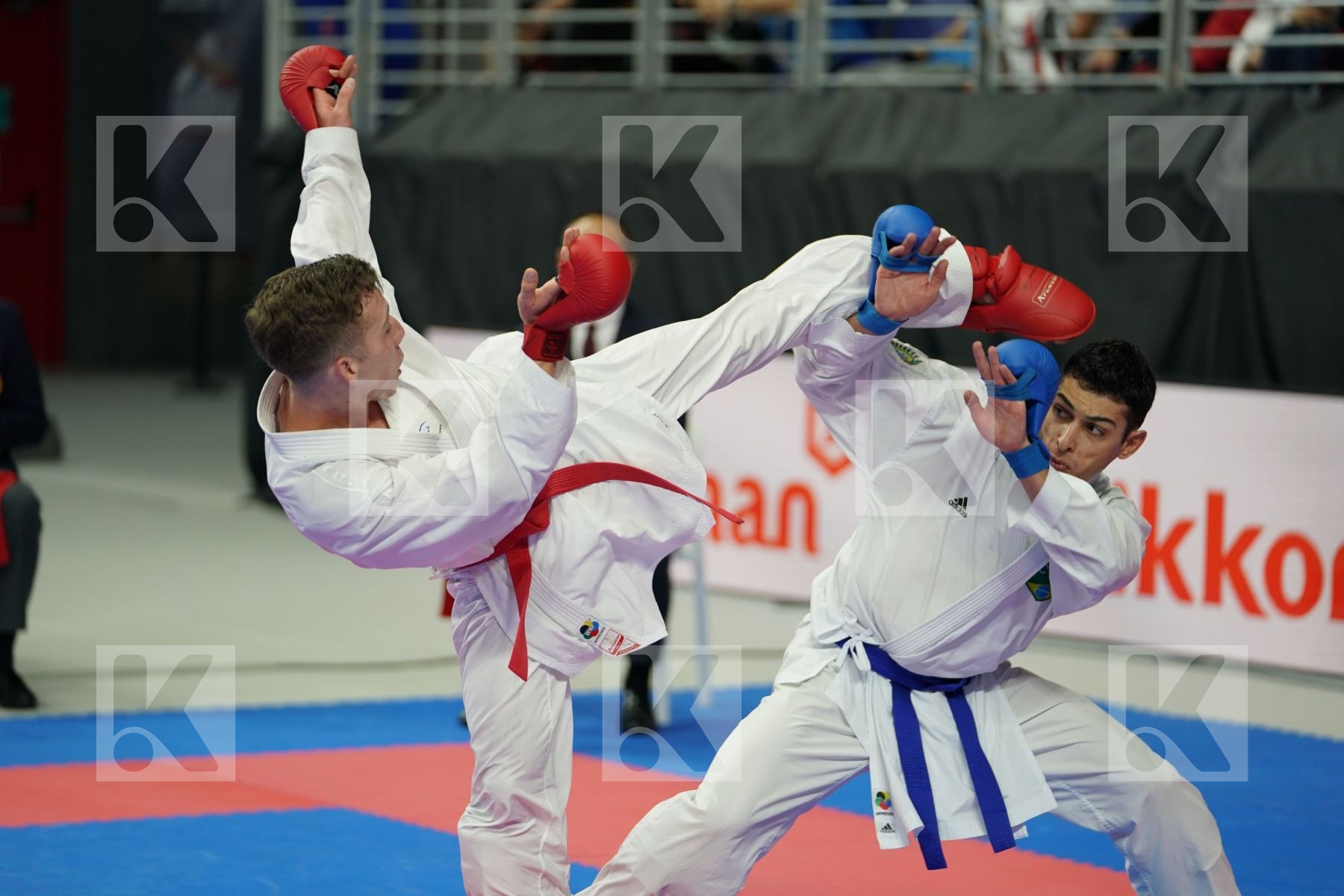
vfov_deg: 9.5
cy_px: 448
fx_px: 5376
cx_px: 672
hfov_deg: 14.3
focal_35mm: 144
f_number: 2.8
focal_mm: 144
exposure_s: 1/1000
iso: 1000
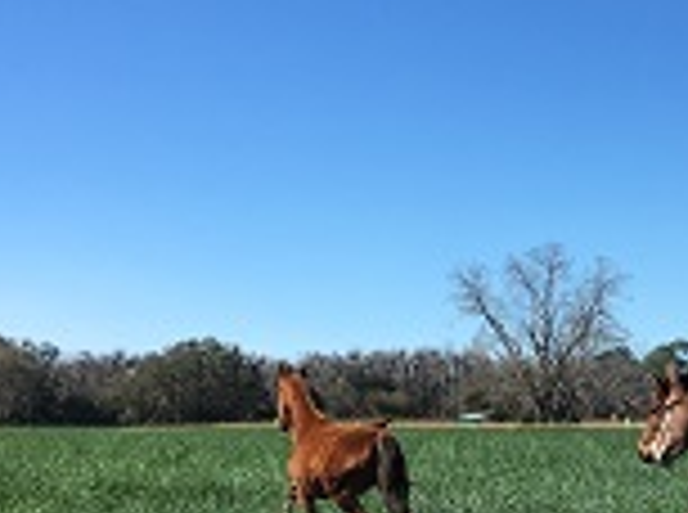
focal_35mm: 76
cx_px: 684
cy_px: 414
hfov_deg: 24.6
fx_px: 1507
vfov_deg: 19.1
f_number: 2.2
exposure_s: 1/1425
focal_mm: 4.15
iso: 25
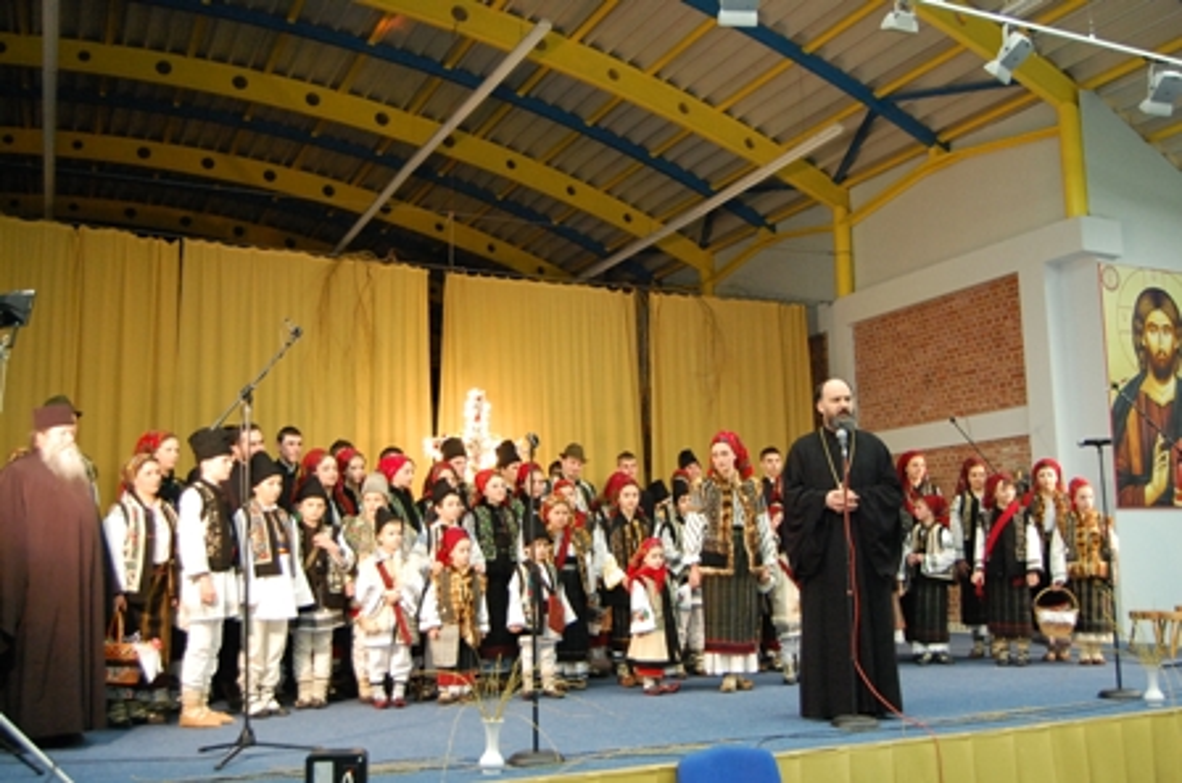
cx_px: 591
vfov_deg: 36.7
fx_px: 1180
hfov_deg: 53.2
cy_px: 392
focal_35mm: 36
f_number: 4
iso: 1600
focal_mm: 24
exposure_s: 1/40
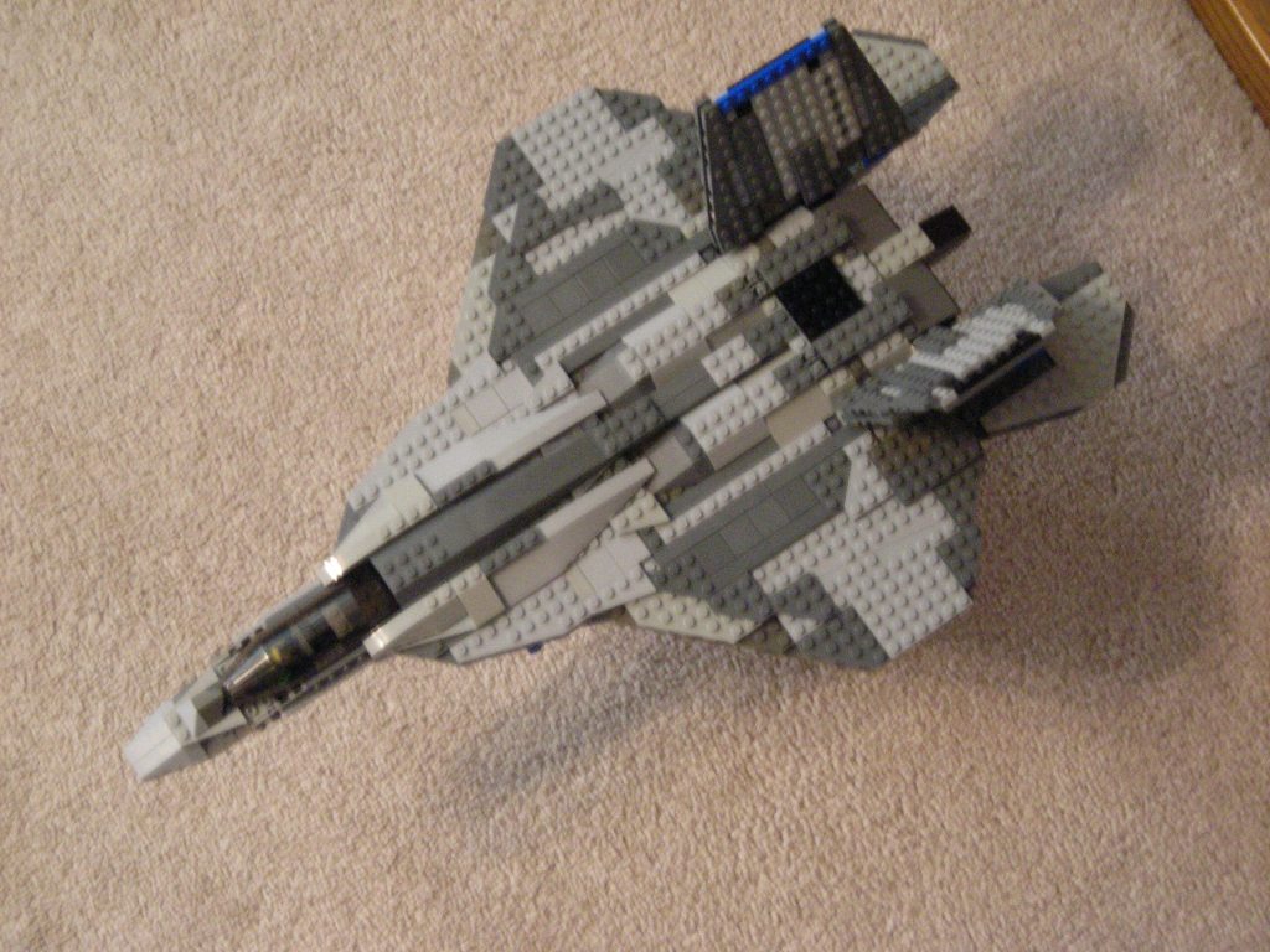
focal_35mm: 77
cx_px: 635
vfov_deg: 19.1
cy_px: 476
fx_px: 2825
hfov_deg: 25.3
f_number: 4.2
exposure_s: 1/8
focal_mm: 12.7
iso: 467
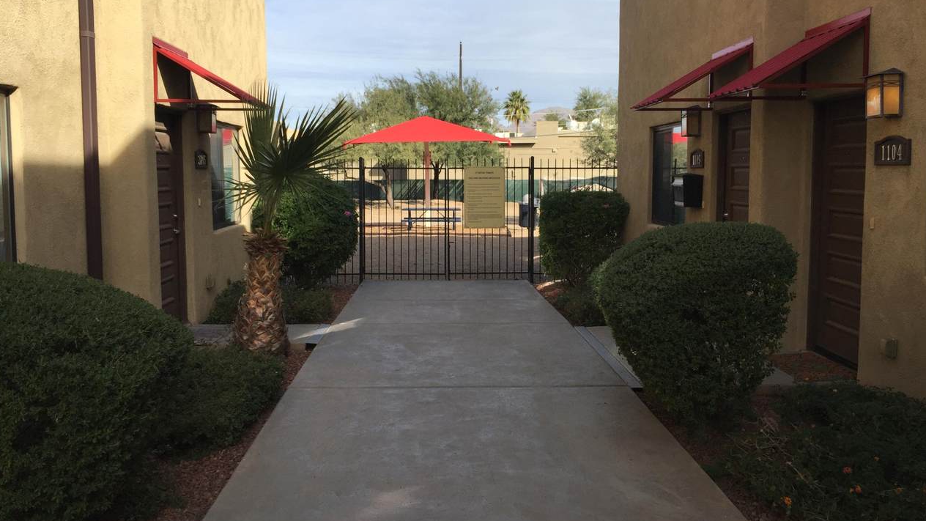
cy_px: 250
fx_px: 786
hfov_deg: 61.0
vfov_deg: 36.7
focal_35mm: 32
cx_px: 464
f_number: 2.2
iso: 32
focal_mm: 4.15
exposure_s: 1/1582
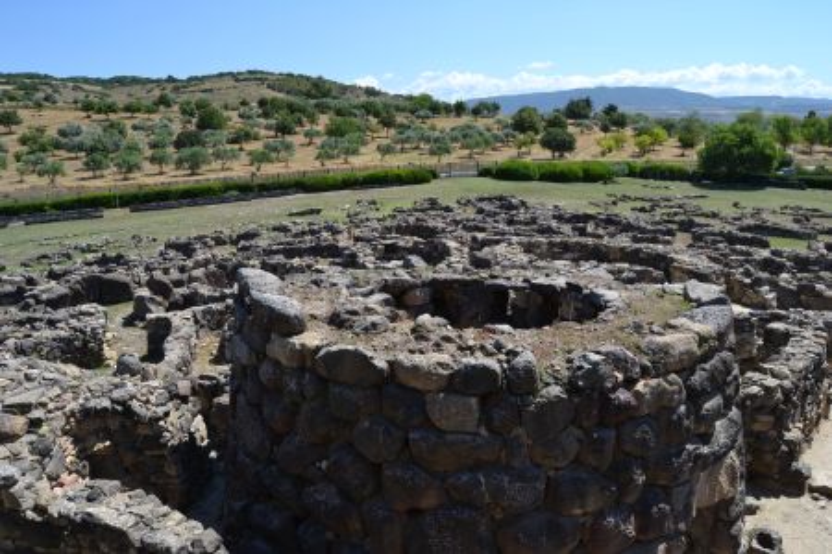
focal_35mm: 27
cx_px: 416
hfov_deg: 67.4
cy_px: 277
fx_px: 624
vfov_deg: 47.9
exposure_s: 1/250
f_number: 8
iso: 100
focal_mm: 18
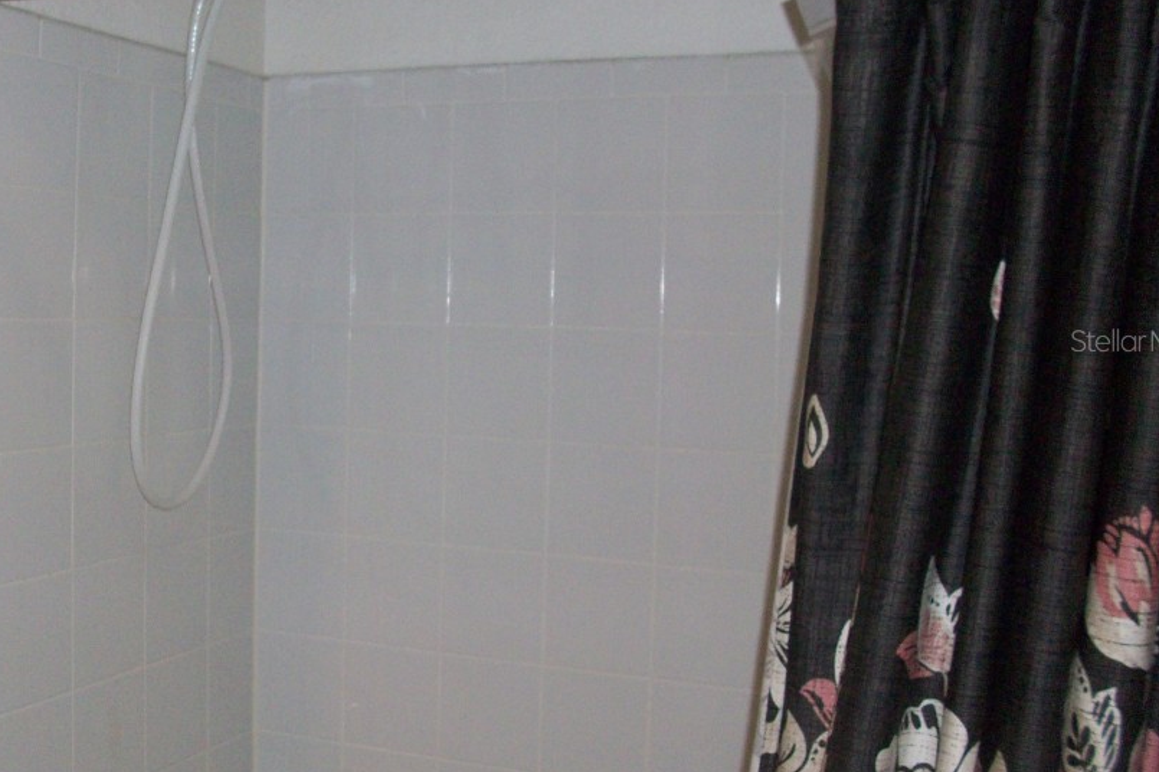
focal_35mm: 45
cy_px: 340
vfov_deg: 29.8
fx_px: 1448
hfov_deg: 43.4
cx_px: 469
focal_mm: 5.7
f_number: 2.8
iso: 160
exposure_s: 1/60
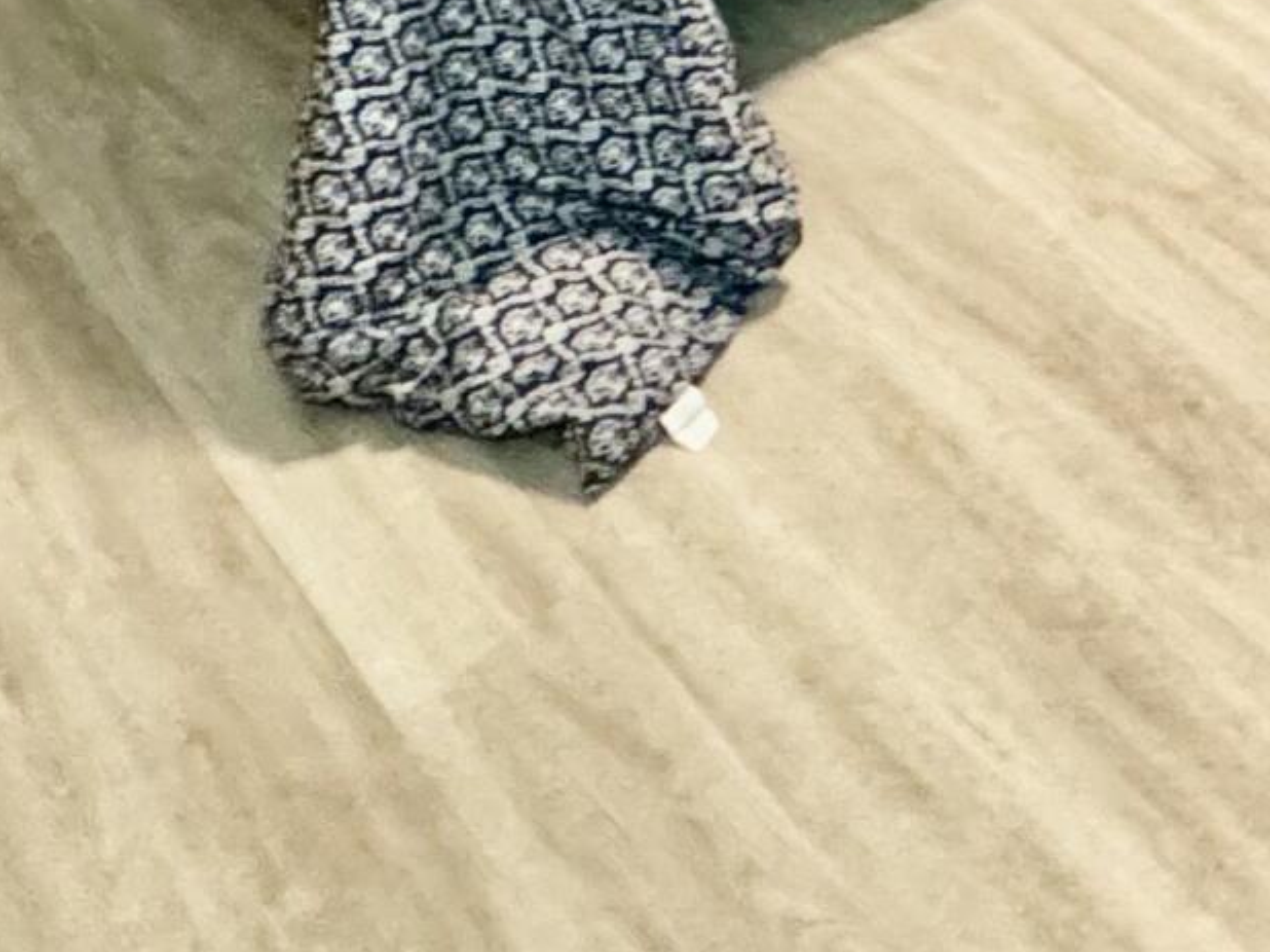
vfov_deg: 15.2
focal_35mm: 68
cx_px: 1428
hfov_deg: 26.2
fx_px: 2494
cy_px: -1174
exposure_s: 1/60
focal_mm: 2.22
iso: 640
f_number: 2.2
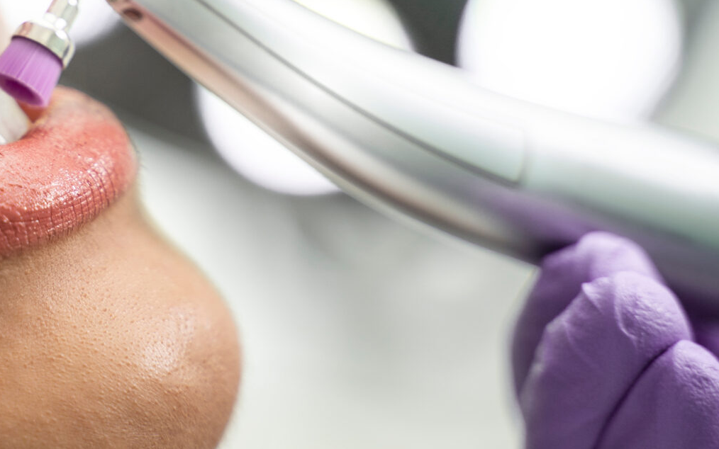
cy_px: -21
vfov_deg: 6.8
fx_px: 3782
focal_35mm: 193
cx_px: -49
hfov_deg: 10.7
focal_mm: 75
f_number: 3.2
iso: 160
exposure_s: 1/160
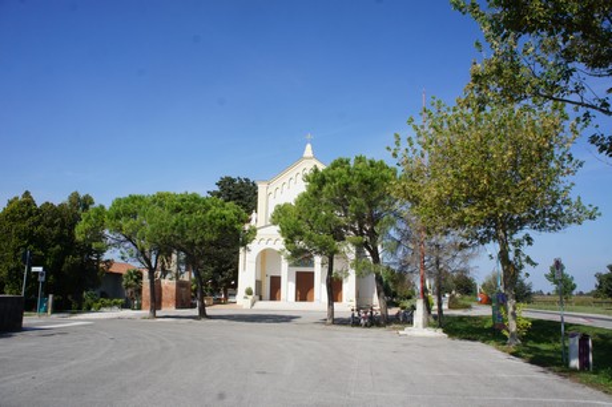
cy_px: 204
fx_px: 459
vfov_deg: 47.9
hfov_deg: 67.4
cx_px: 306
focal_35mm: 27
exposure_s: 1/250
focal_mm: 18
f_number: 11
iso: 200
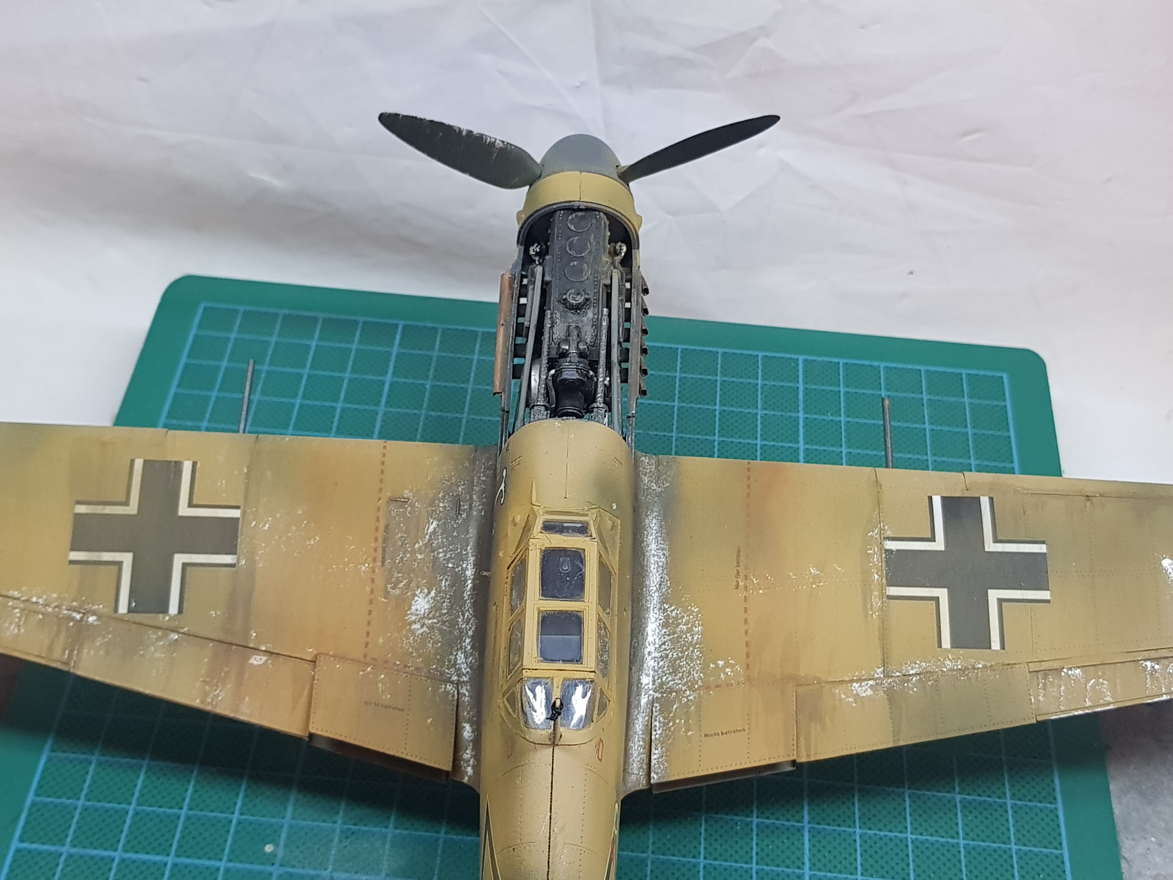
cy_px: 440
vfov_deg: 53.1
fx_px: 881
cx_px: 586
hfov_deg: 67.3
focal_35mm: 26
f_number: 1.7
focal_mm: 4.2
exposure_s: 1/50
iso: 160
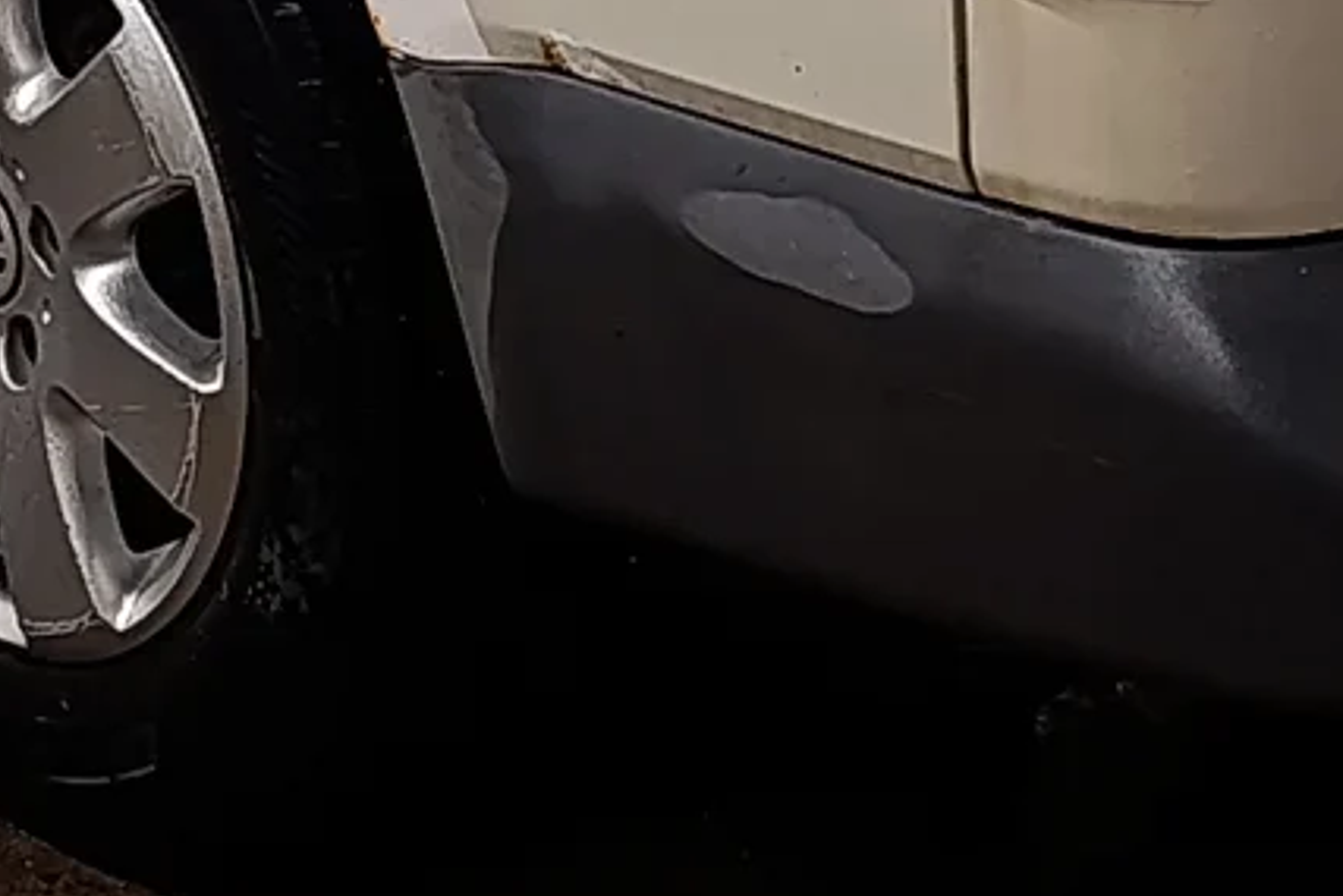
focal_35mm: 164
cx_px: 223
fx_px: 6120
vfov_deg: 7.8
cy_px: -1261
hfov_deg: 12.5
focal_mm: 6.11
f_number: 1.65
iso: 304
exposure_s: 1/100
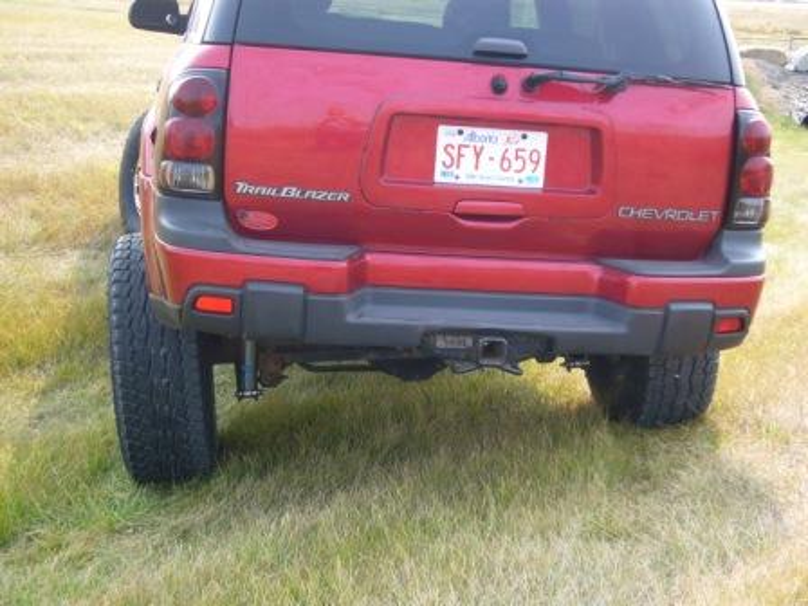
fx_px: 1260
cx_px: 404
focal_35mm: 54
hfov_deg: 35.5
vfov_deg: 27.0
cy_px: 303
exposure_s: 1/125
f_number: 3.8
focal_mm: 8.8
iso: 80
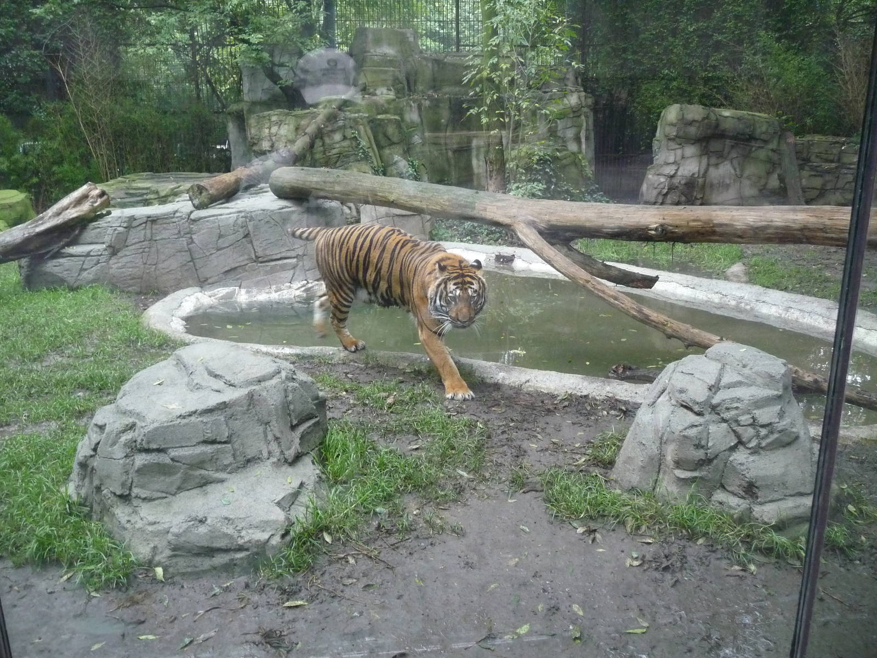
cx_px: 438
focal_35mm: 28
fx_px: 709
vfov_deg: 49.7
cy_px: 329
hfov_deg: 63.4
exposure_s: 1/60
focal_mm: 4.7
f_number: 3.3
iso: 400
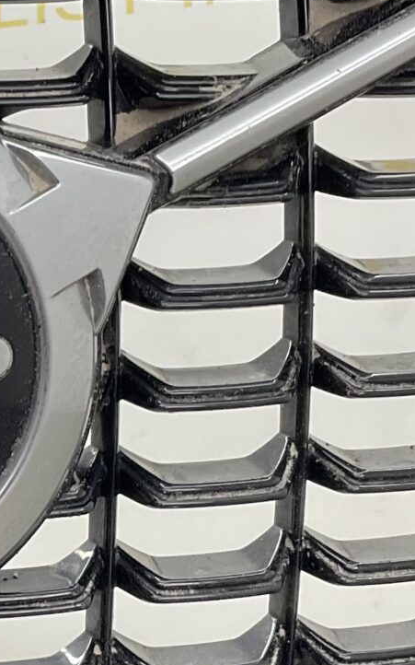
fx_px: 1973
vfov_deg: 19.0
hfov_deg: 11.7
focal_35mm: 109
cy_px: 458
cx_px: -126
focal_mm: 3
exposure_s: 1/120
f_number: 1.8
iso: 40
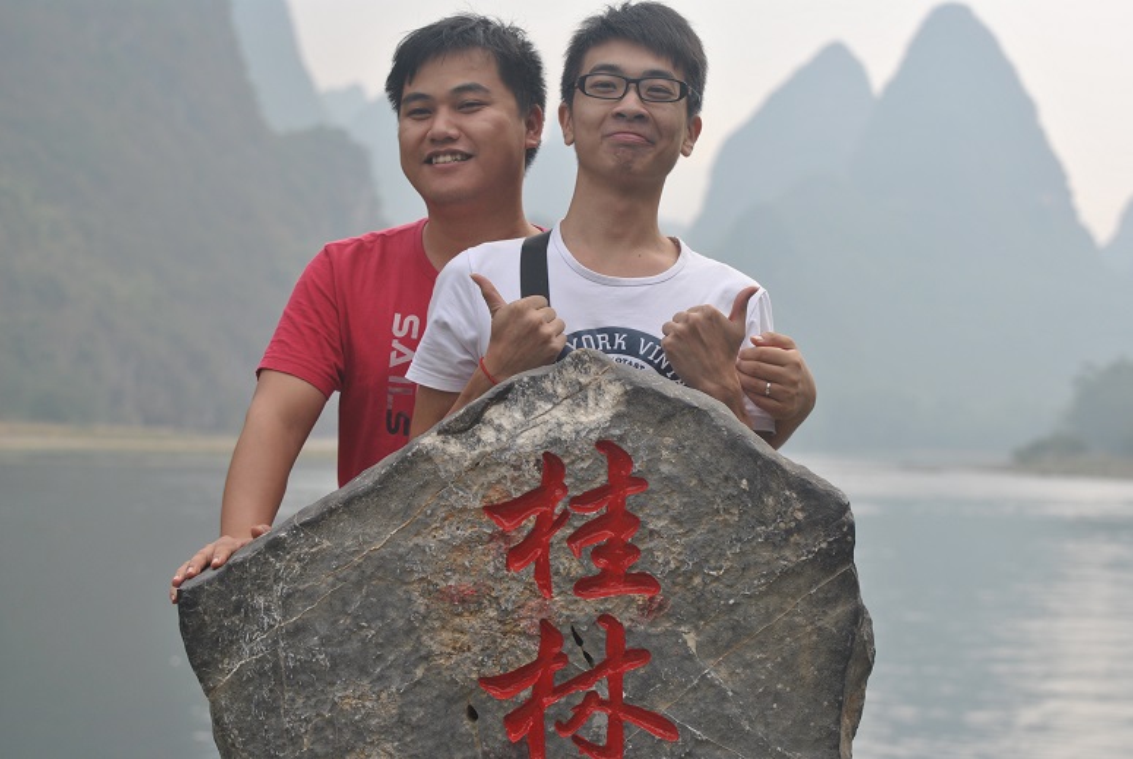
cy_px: 380
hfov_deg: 19.4
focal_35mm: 105
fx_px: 3309
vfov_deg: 13.1
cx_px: 566
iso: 200
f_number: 5
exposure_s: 1/400
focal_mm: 70
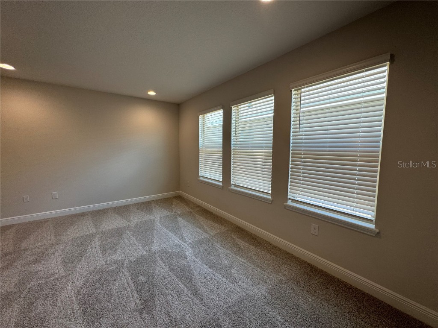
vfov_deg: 85.7
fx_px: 177
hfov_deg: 102.1
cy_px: 164
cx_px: 219
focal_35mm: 14
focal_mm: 2.22
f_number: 2.2
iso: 80
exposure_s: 1/120
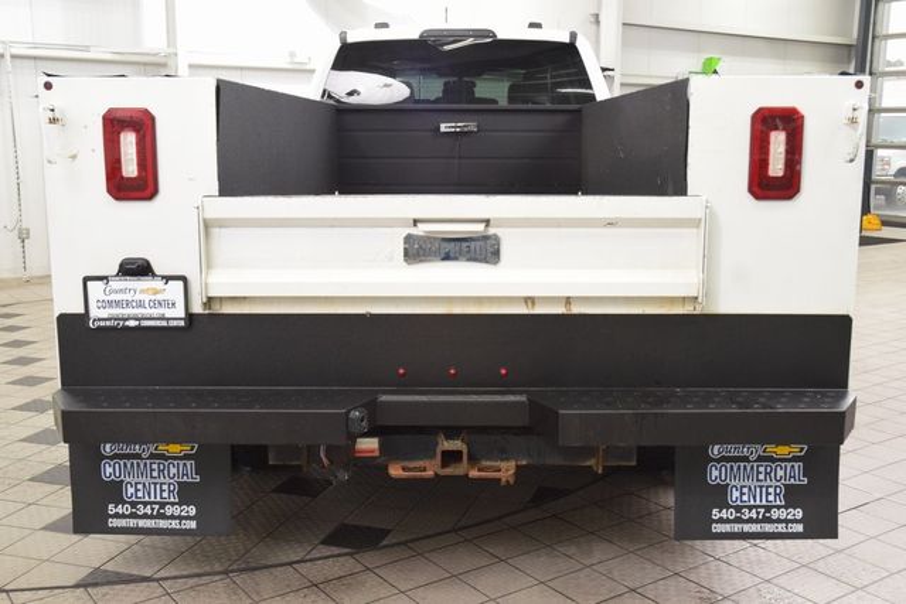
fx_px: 944
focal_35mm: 38
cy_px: 302
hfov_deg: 51.3
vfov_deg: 35.5
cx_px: 453
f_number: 6.3
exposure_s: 1/60
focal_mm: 25
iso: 1600
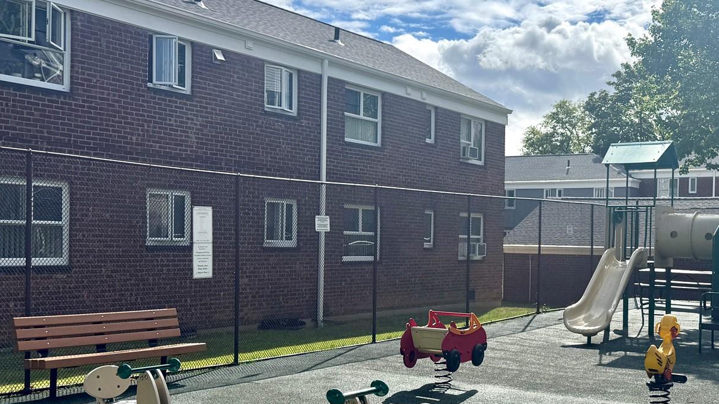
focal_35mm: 45
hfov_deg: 43.9
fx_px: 858
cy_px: 261
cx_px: 546
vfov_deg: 26.4
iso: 80
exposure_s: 1/9009
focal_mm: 6.76
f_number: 1.78
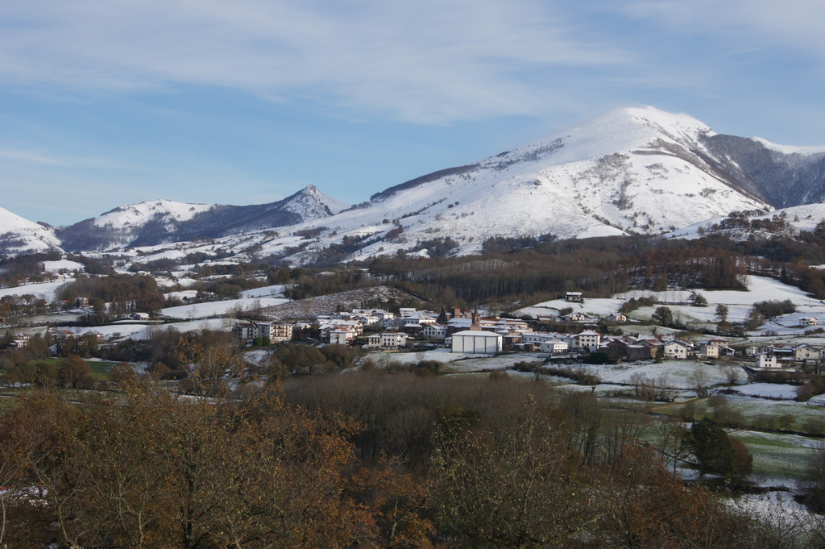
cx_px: 412
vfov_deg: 25.7
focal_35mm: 52
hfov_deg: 37.9
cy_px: 274
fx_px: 1202
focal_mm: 35
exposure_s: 1/200
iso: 200
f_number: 13
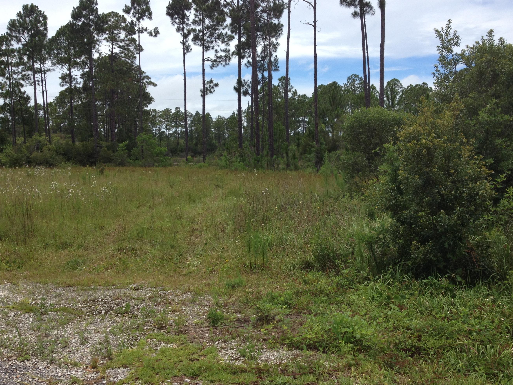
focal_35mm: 40
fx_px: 593
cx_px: 288
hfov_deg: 46.7
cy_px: 200
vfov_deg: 36.0
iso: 50
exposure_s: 1/1577
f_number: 2.4
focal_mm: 4.28
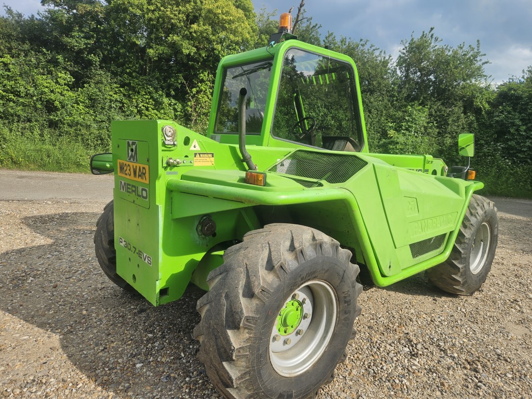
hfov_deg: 73.9
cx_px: 266
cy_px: 200
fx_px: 353
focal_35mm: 23
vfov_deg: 58.9
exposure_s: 1/968
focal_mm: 5.4
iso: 25
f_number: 1.8
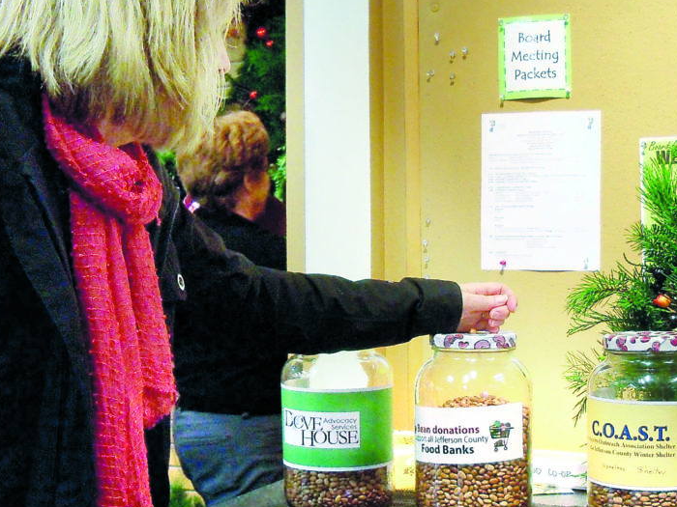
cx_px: 388
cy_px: 336
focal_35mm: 60
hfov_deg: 32.1
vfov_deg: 24.3
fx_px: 1173
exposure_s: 1/30
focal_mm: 6.2
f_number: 3.5
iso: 320
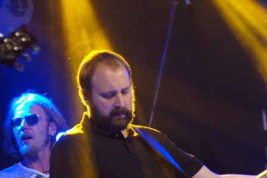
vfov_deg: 6.1
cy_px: 89
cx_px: 134
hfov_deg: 9.2
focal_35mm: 225
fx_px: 1667
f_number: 6.3
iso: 3200
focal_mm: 150
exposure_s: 1/60
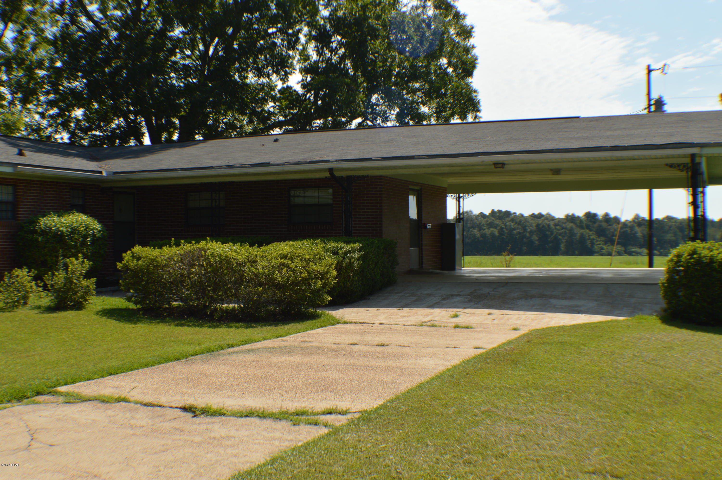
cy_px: 240
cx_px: 361
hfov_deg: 38.9
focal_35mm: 51
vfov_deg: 26.4
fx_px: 1022
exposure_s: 1/200
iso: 100
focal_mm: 34
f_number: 9
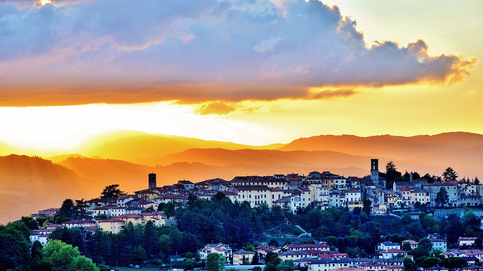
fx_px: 1972
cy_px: 159
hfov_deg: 14.0
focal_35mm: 154
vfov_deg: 7.9
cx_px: 241
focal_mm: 98
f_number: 9
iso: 100
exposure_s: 1/100
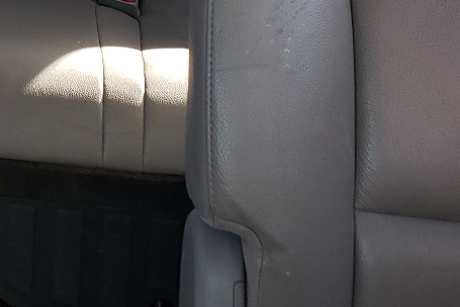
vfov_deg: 13.2
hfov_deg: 19.7
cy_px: -225
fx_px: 1215
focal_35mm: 95
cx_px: -136
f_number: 1.5
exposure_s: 1/100
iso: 58
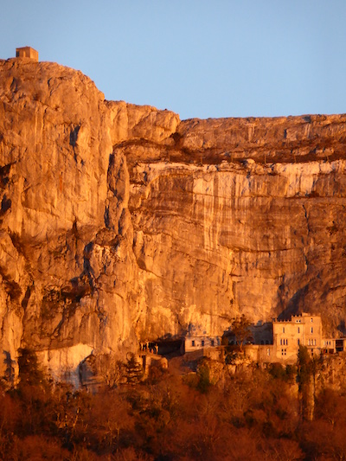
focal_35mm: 265
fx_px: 3530
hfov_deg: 5.6
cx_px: 173
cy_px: 230
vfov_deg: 7.5
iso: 320
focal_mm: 47.3
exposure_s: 1/100
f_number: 5.8
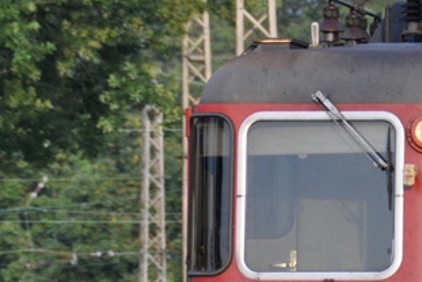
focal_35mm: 1156
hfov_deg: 1.8
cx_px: 639
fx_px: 13563
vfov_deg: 1.2
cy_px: 224
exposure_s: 1/640
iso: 800
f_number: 5.6
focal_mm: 200
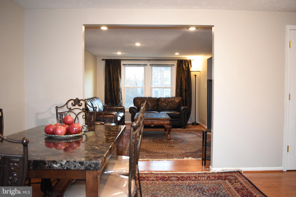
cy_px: 98
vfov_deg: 41.7
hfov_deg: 59.5
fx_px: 259
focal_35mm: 32
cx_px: 148
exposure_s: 1/200
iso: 3200
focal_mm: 21
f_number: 3.8
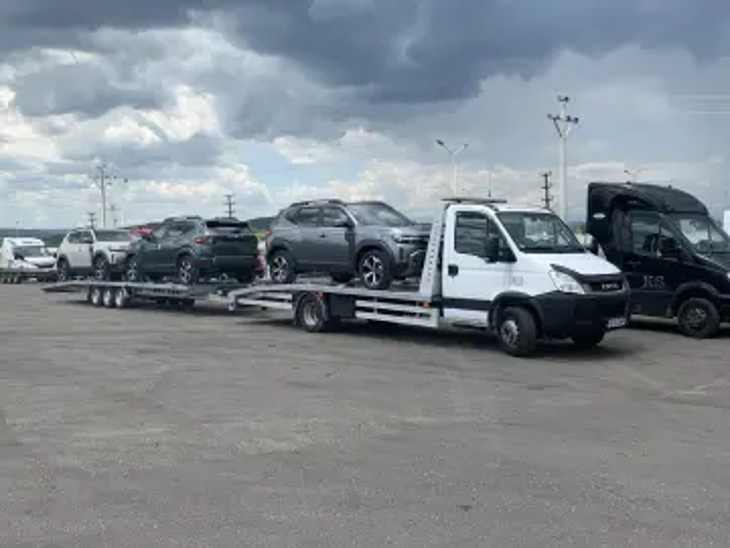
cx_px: 365
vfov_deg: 53.1
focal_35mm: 26
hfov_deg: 67.3
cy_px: 274
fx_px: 548
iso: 25
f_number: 1.8
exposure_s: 1/1585
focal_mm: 4.25
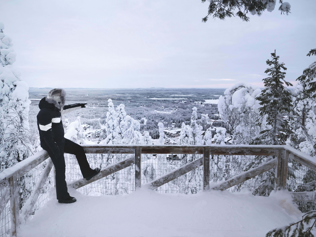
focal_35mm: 29
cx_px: 144
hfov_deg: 61.6
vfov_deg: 48.2
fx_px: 265
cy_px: 115
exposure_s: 1/60
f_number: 5.6
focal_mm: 26
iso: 400
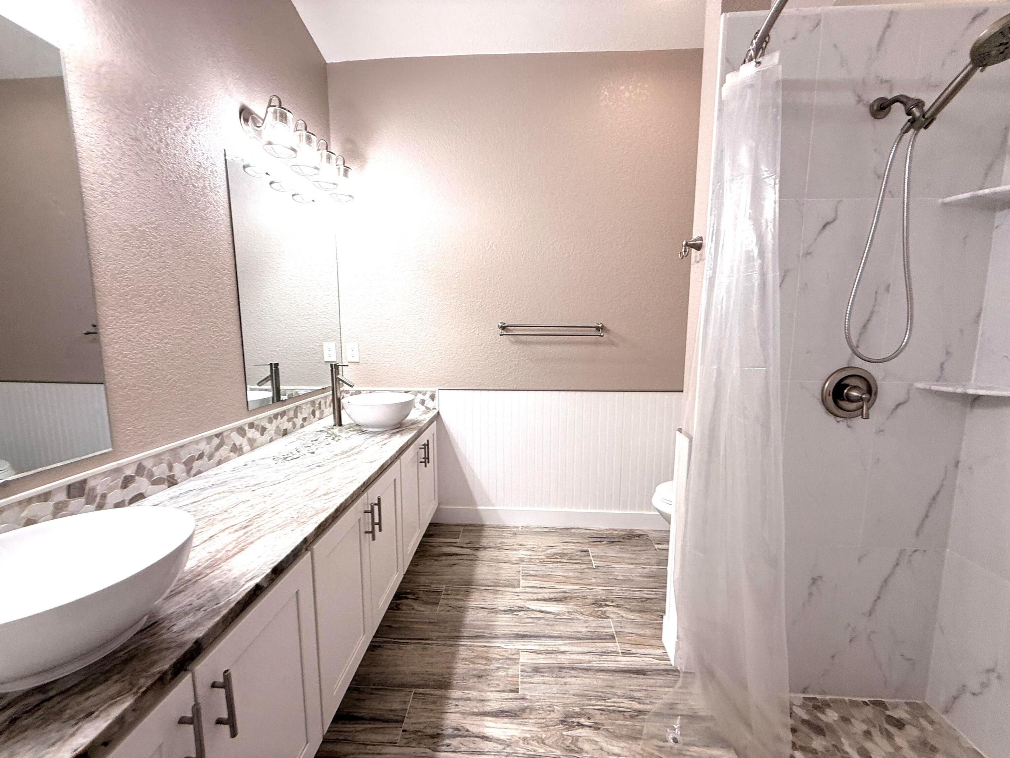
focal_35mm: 14
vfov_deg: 85.7
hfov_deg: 102.1
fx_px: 408
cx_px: 505
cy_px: 379
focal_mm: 2.22
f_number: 2.2
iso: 64
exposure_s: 1/120
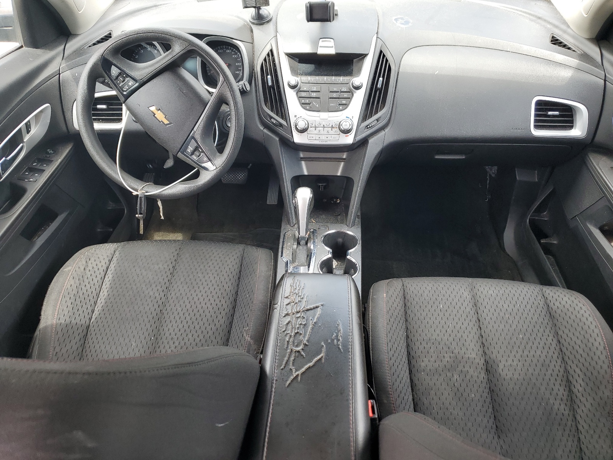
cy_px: 230
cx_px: 306
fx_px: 460
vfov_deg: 53.1
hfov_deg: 67.3
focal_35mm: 26
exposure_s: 1/149
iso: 50
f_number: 1.5
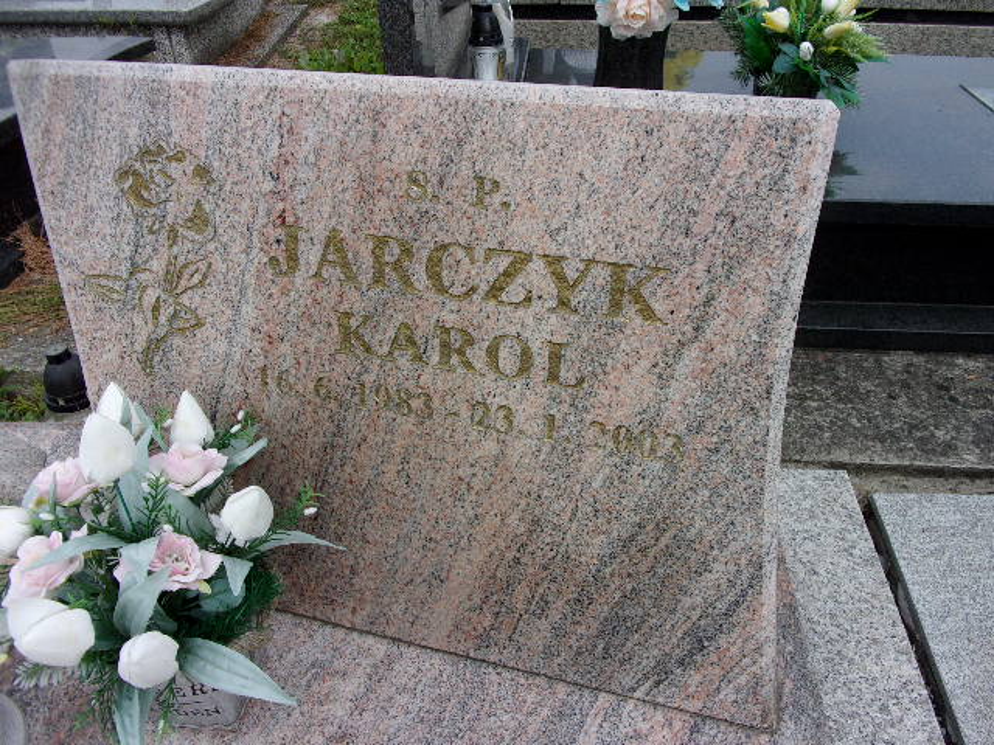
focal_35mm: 28
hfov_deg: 63.4
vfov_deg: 49.7
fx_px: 804
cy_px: 372
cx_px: 497
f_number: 10.8
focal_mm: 5.1
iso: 80
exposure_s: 1/70
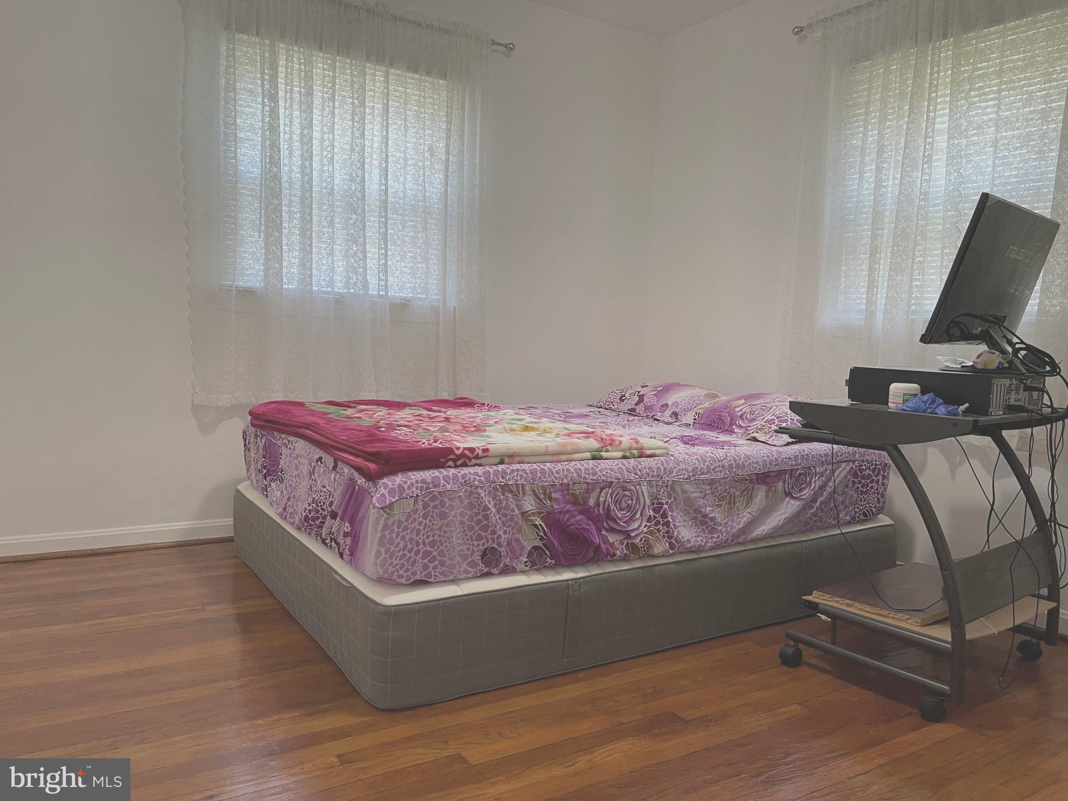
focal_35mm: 25
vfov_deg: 54.9
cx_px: 534
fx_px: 771
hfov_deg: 69.4
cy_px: 400
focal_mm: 5.1
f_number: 1.6
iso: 100
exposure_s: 1/60
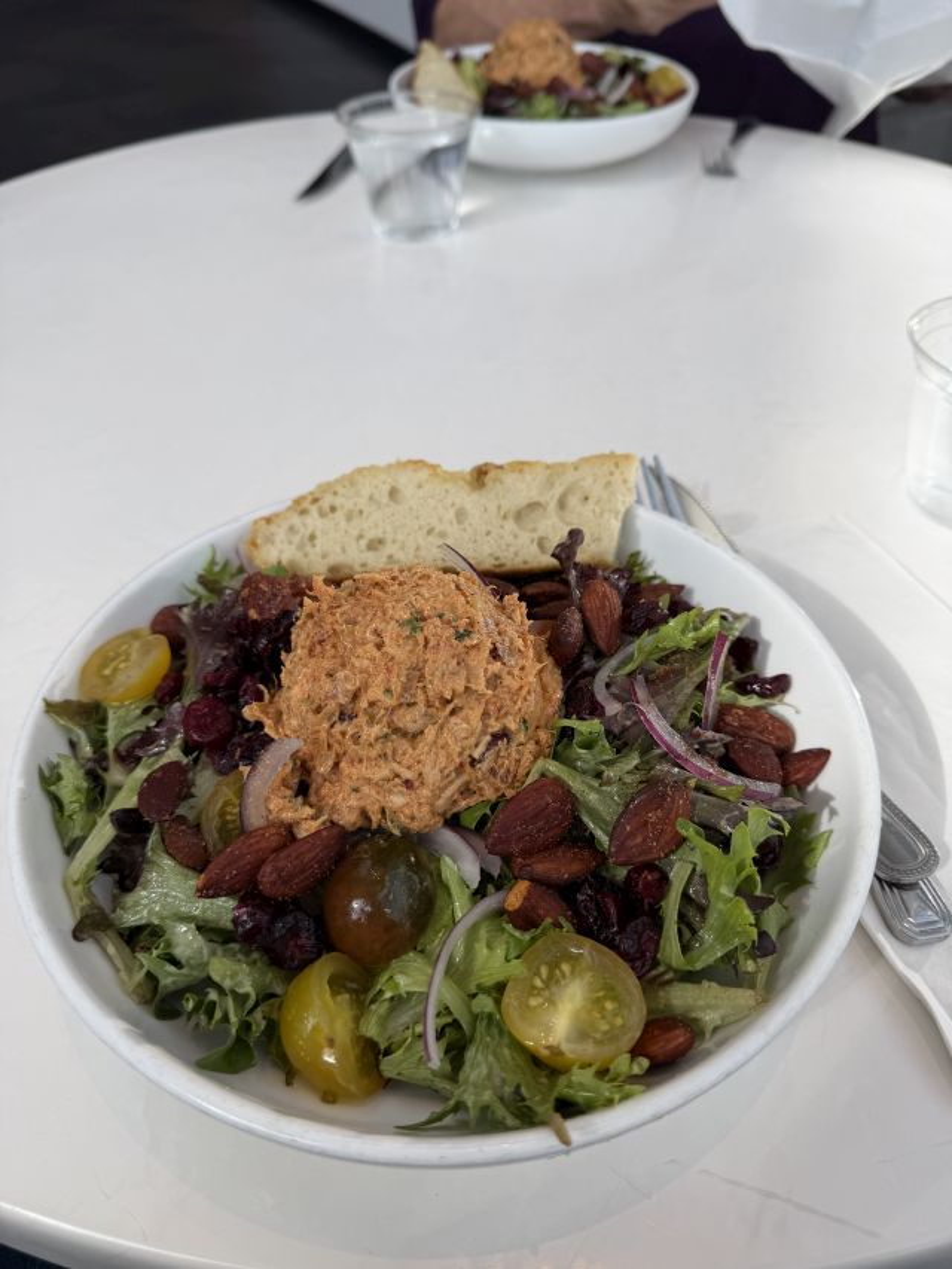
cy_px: 634
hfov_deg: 56.8
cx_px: 476
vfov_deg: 71.6
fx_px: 880
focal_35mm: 24
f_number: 1.78
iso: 80
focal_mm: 6.76
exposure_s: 1/1139
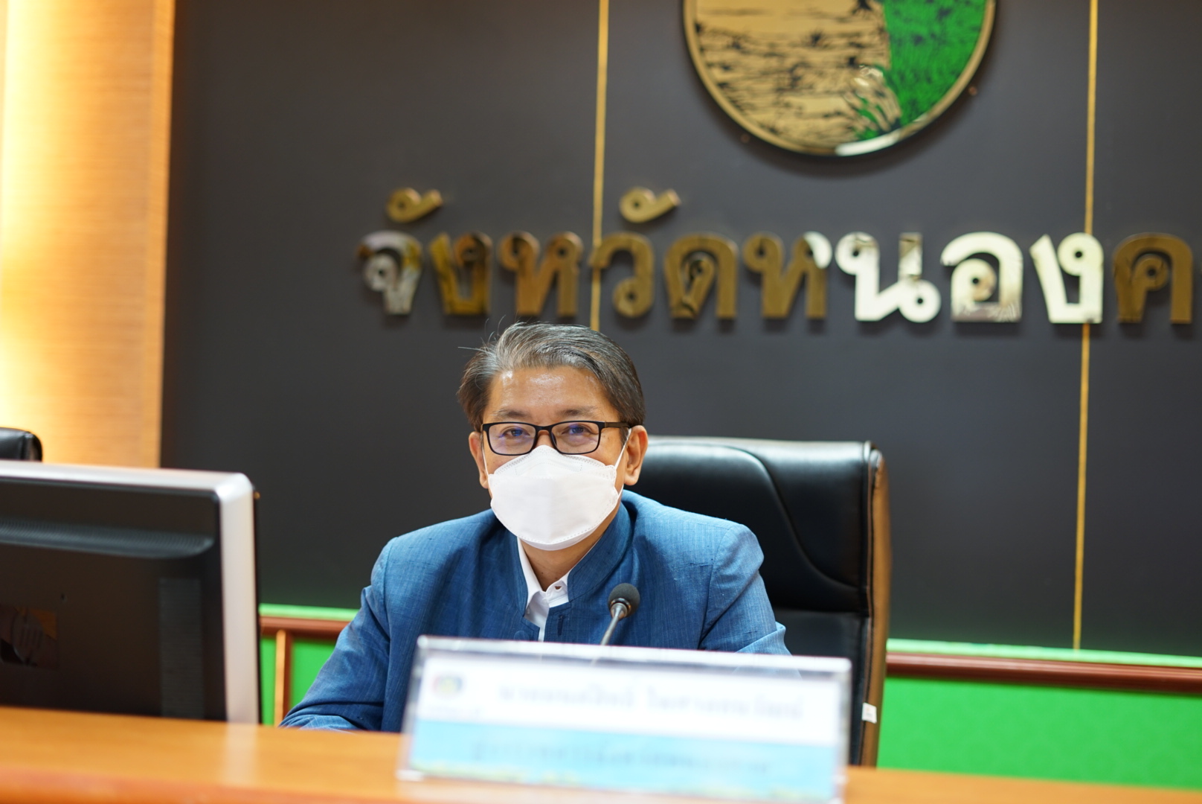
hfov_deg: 39.6
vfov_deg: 27.0
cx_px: 601
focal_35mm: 50
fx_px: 1671
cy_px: 402
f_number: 2.2
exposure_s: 1/40
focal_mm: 50
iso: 400
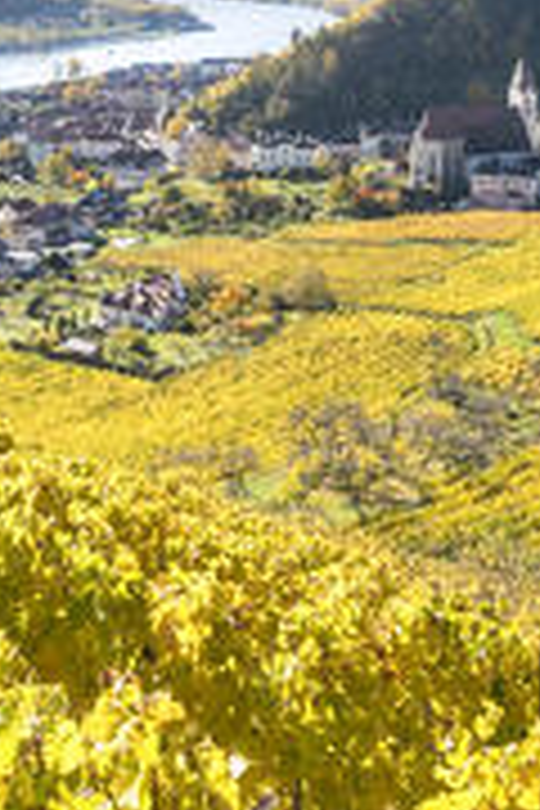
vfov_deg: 36.1
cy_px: 22
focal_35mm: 50
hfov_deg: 27.0
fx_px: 1125
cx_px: 232
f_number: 11
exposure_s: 1/80
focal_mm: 15
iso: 100
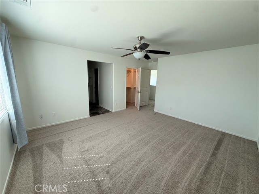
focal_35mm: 14
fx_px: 105
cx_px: 130
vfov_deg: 85.7
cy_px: 97
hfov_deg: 102.1
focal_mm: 2.22
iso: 100
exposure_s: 1/120
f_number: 2.2
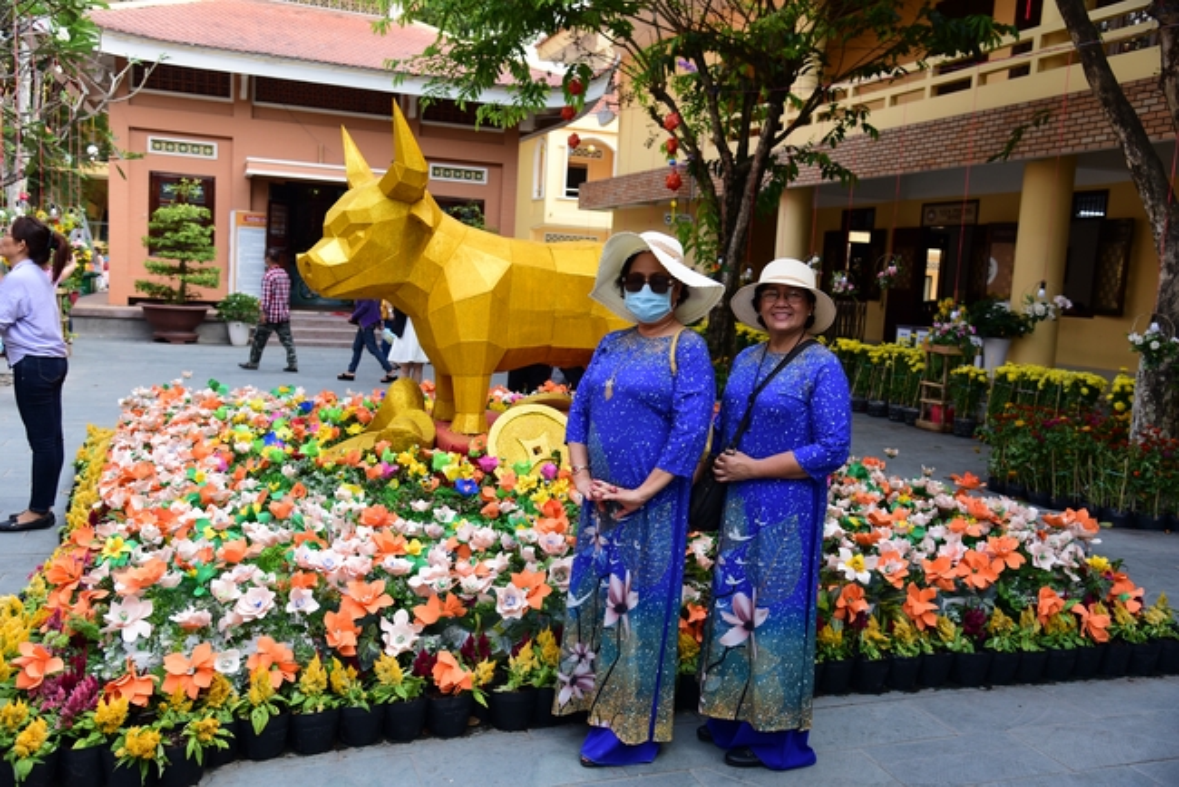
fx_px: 1016
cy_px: 394
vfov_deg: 42.4
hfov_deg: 60.3
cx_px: 590
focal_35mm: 31
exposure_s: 1/160
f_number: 4.5
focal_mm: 31
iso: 160
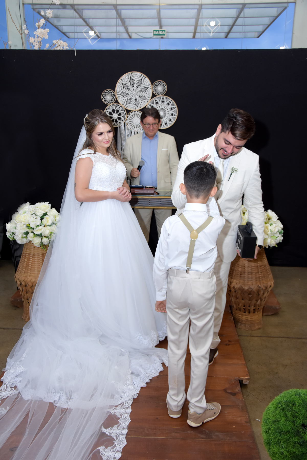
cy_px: 230
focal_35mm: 38
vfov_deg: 51.3
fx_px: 480
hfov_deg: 35.5
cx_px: 154
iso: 800
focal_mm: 25
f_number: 4.5
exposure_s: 1/60
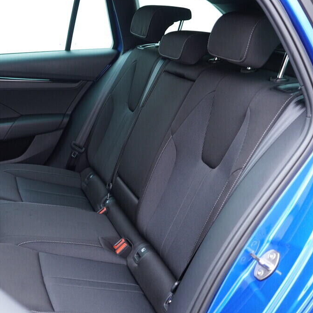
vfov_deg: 36.1
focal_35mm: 47
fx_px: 481
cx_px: 89
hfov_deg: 35.5
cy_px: 154
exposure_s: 1/40
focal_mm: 24
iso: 400
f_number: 2.8
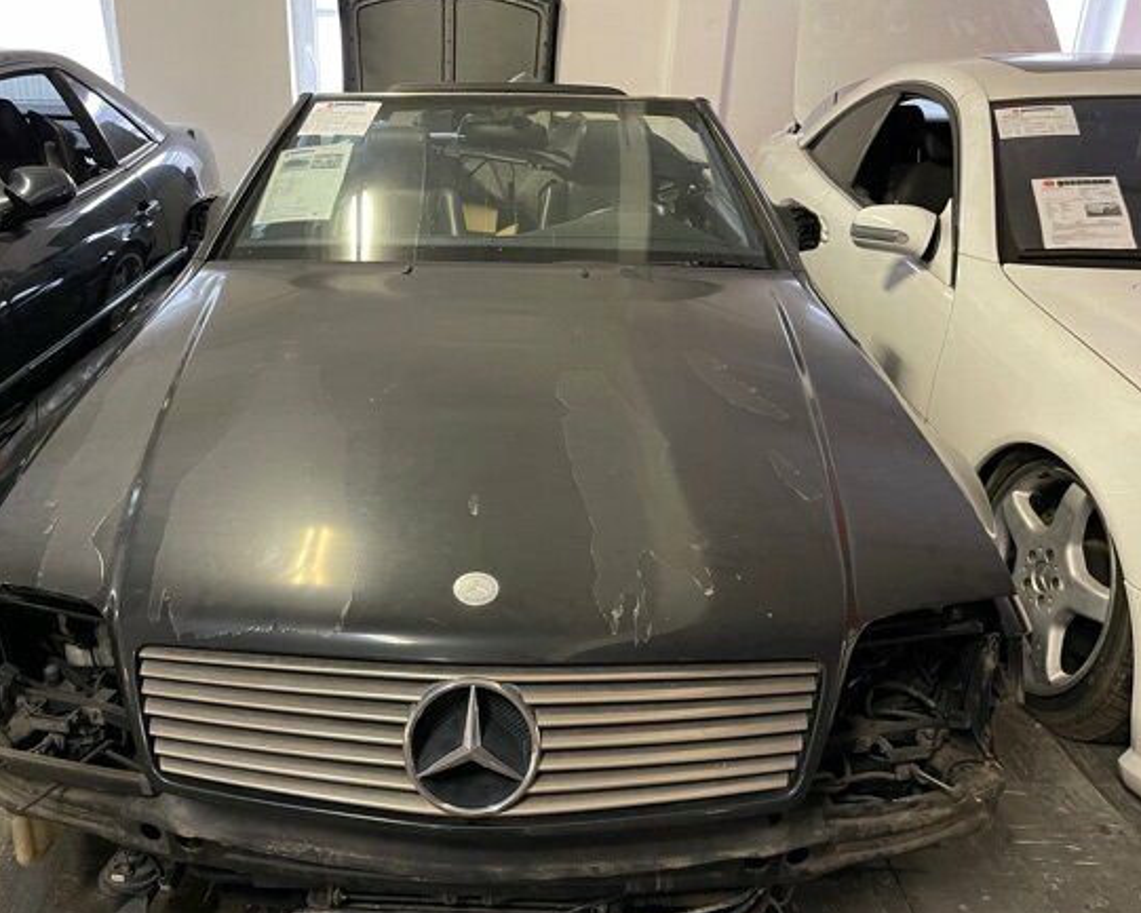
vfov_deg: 48.5
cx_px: 468
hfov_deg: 58.4
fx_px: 1013
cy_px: 500
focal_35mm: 30
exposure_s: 1/25
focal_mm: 5.1
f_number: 1.6
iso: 500
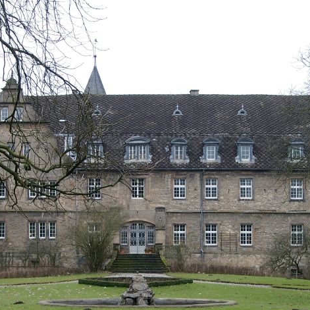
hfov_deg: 18.1
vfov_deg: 18.1
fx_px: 973
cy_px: 176
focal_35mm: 96
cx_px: 155
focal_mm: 13.35
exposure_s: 1/88.6
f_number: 4
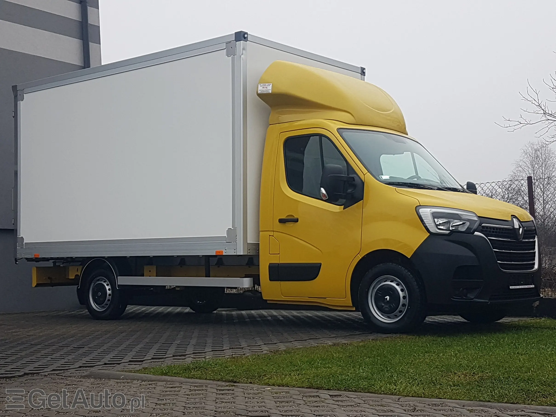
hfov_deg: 67.3
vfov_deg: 53.1
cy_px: 208
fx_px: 418
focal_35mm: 26
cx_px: 278
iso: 40
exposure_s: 1/192
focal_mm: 4.2
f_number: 1.7
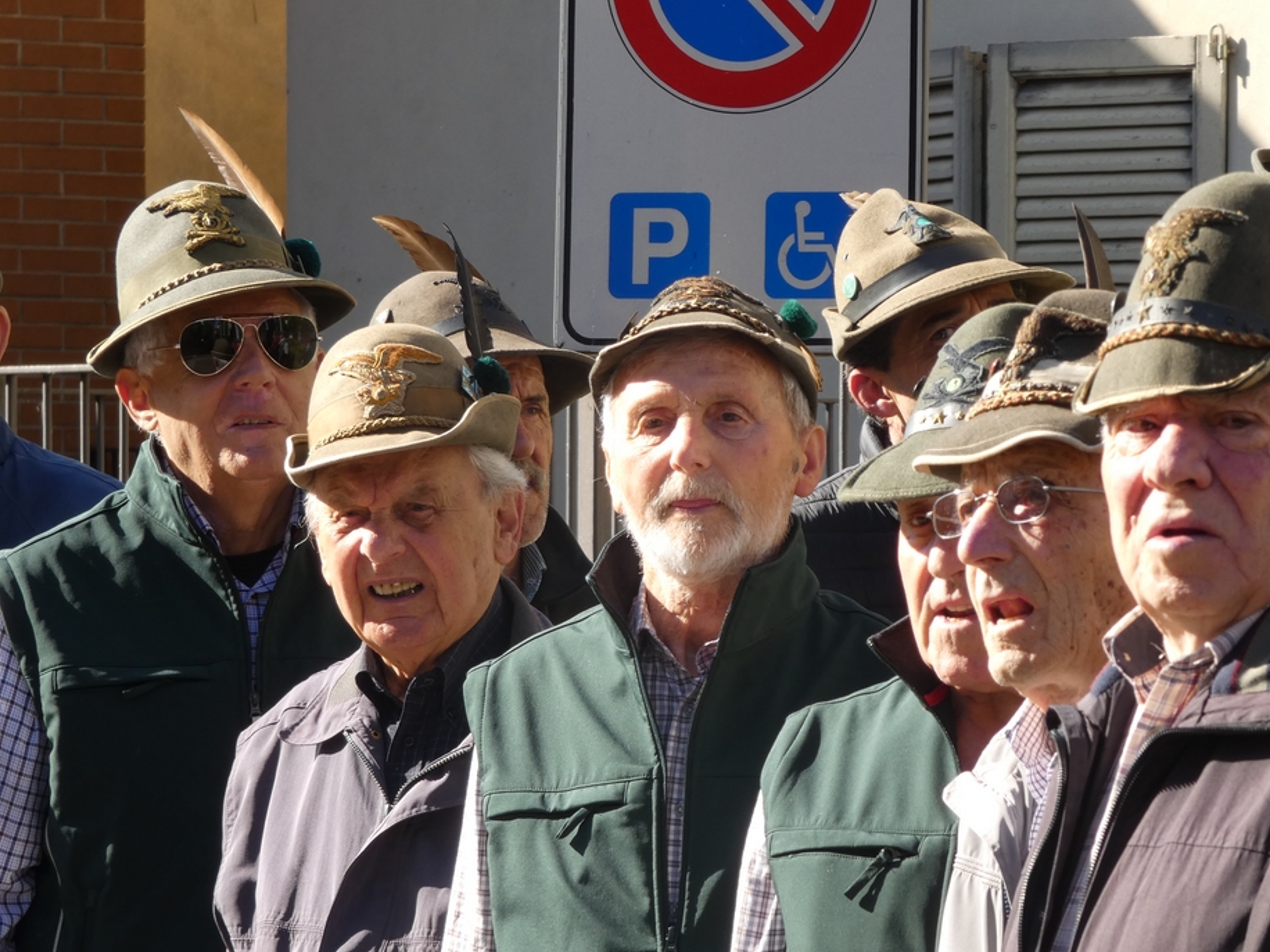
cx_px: 632
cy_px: 552
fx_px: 9612
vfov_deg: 5.7
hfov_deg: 7.6
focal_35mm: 262
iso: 80
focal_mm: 35.8
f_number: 5.5
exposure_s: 1/125
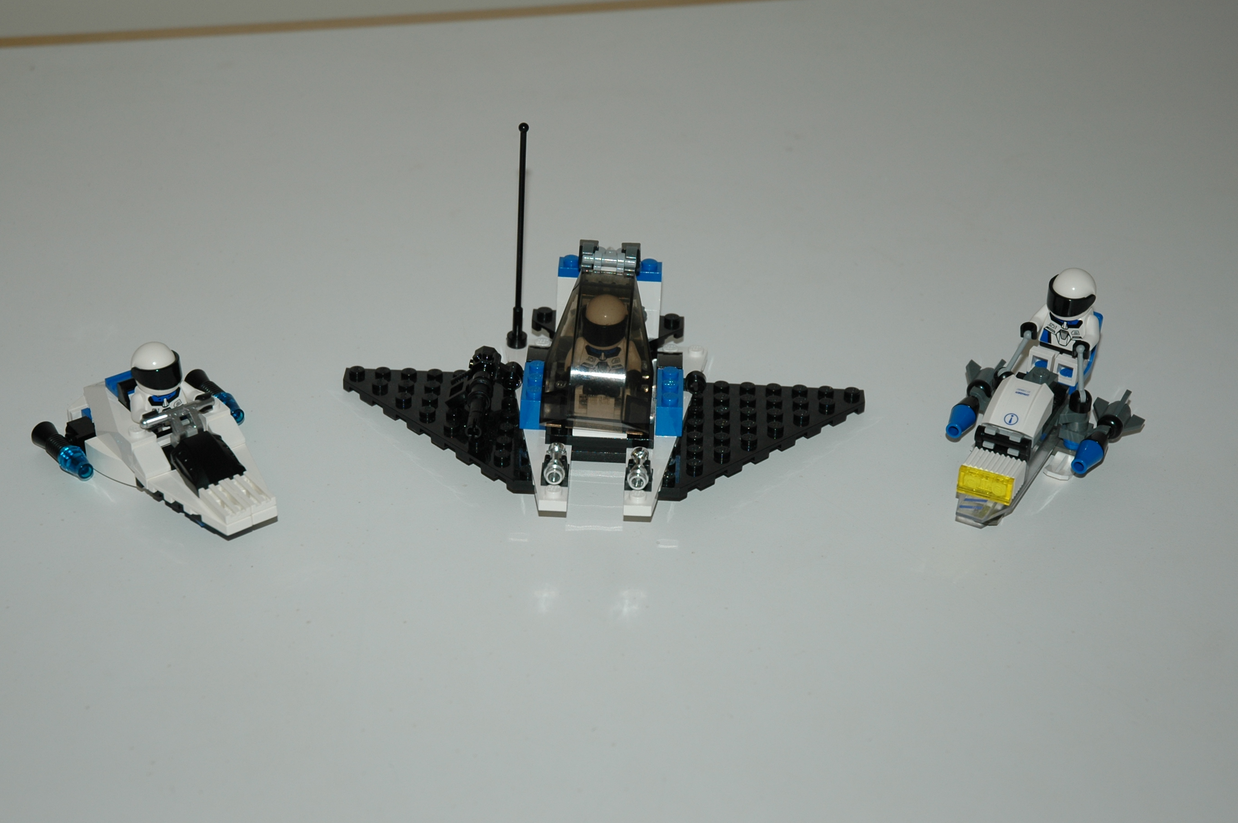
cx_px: 598
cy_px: 393
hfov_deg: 25.4
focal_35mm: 80
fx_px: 2749
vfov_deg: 17.0
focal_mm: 48
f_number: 4.5
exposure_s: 1/60
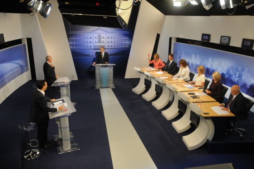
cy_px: 84
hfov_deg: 62.0
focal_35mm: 30
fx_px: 211
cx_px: 127
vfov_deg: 43.5
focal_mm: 20
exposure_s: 1/125
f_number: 3.5
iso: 1000
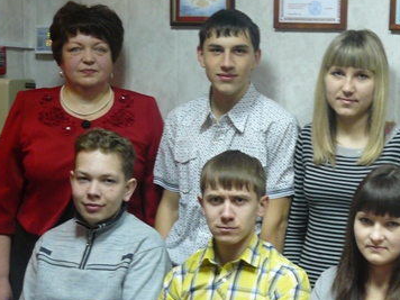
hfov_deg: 16.8
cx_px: 260
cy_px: 199
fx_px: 1352
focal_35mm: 117
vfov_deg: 12.6
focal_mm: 10.9
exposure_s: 1/8
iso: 200
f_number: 3.2
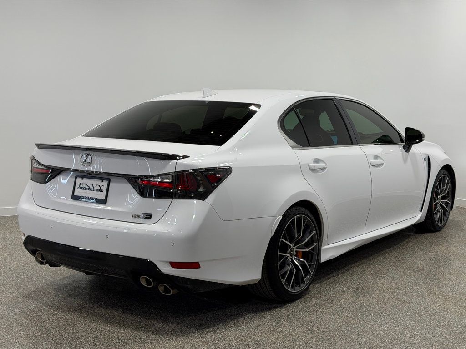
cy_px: 174
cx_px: 233
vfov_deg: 30.3
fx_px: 646
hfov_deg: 39.7
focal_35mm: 48
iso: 64
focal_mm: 6.76
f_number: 1.78
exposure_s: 1/439
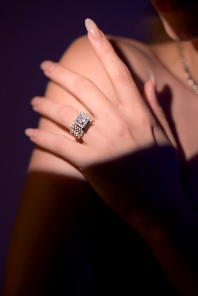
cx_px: 99
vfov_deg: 16.4
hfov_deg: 11.0
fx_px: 1031
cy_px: 148
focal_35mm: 125
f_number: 2.8
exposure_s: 1/1250
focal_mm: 125
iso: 200
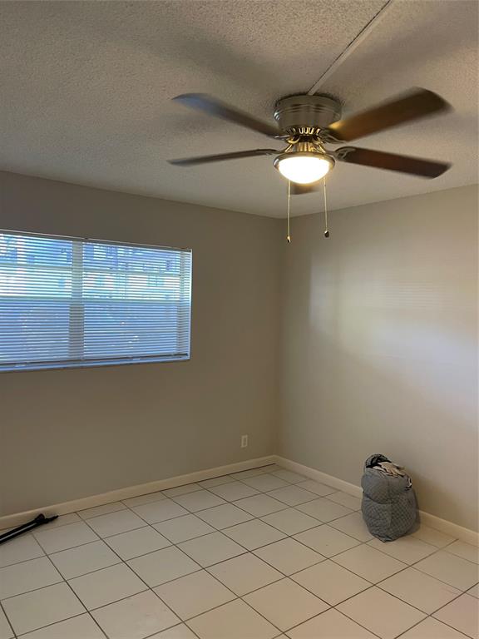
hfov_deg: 53.1
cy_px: 320
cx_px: 240
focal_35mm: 26
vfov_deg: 67.3
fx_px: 480
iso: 250
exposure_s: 1/60
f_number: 1.6
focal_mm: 5.1
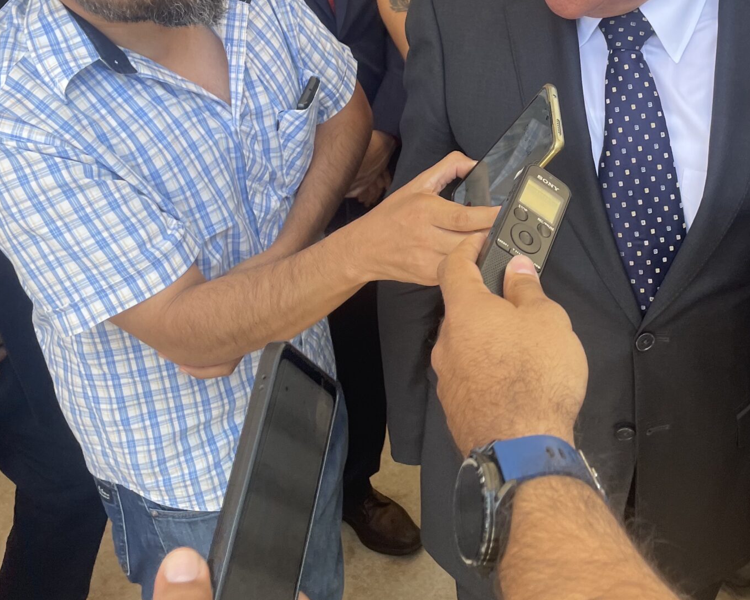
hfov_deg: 38.0
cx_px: 548
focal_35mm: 48
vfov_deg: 30.6
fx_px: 1065
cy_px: 106
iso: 40
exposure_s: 1/240
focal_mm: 4.2
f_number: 1.6
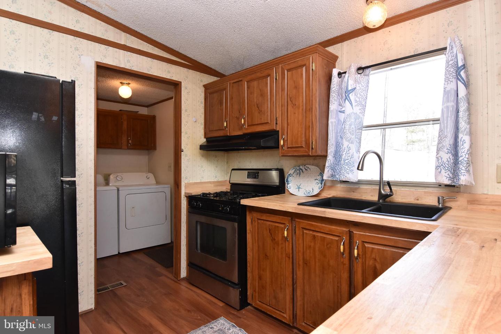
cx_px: 250
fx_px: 251
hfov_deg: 90.0
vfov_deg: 67.5
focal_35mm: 18
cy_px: 167
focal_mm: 12
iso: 800
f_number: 11
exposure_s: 1/50
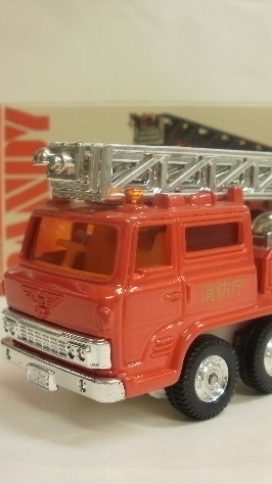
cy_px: 242
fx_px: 681
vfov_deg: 39.2
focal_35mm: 53
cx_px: 192
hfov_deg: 22.5
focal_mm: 6.3
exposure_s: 1/15
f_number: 3.5
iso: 125
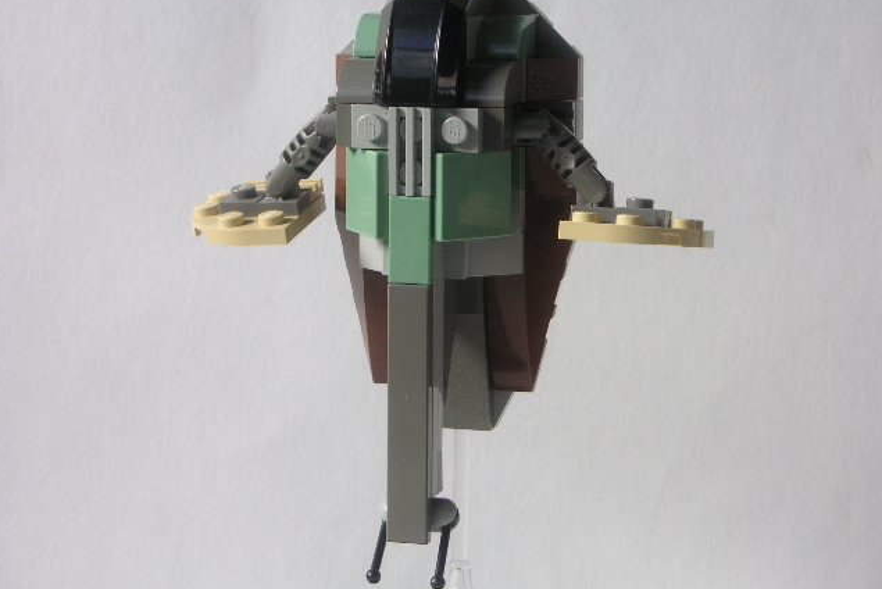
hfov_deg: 18.6
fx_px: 2696
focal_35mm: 110
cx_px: 439
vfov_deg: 12.5
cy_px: 269
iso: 50
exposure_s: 1/180
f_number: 5
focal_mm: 17.1
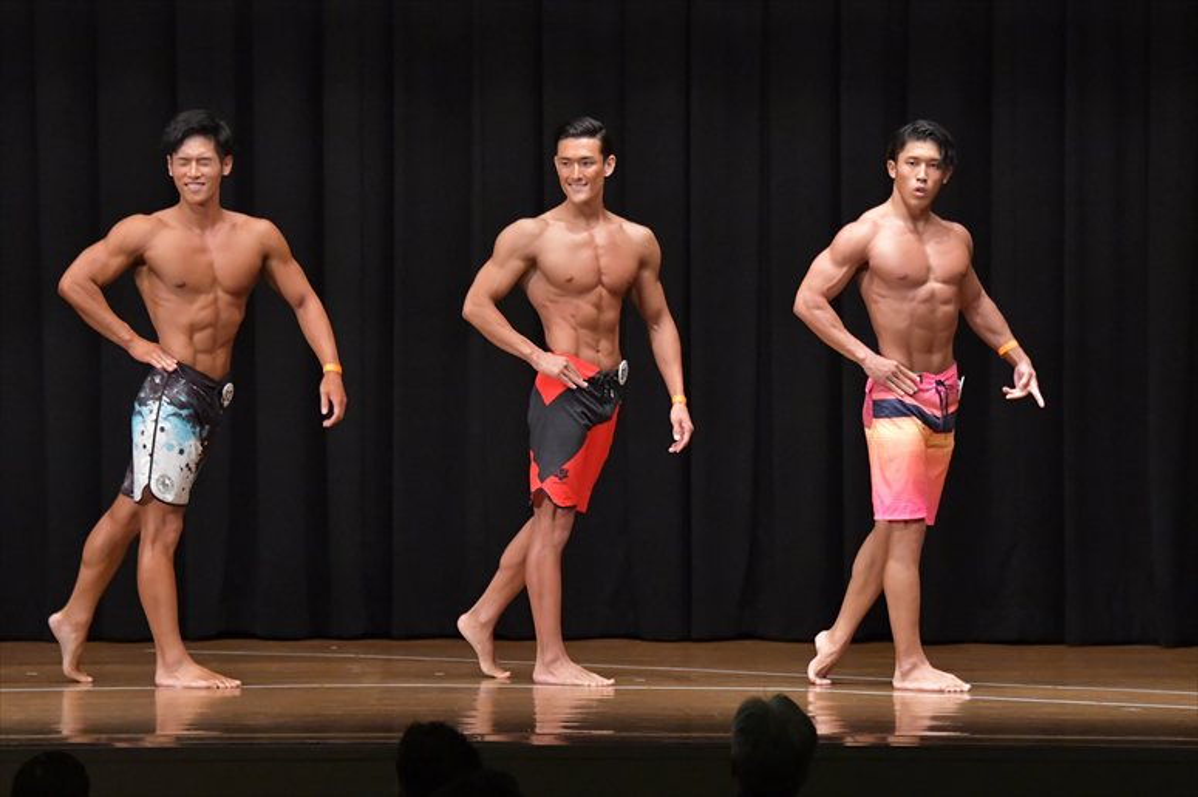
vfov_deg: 7.3
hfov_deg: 11.0
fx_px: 6220
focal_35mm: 187
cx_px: 599
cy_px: 398
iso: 6400
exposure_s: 1/400
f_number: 5.6
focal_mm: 125
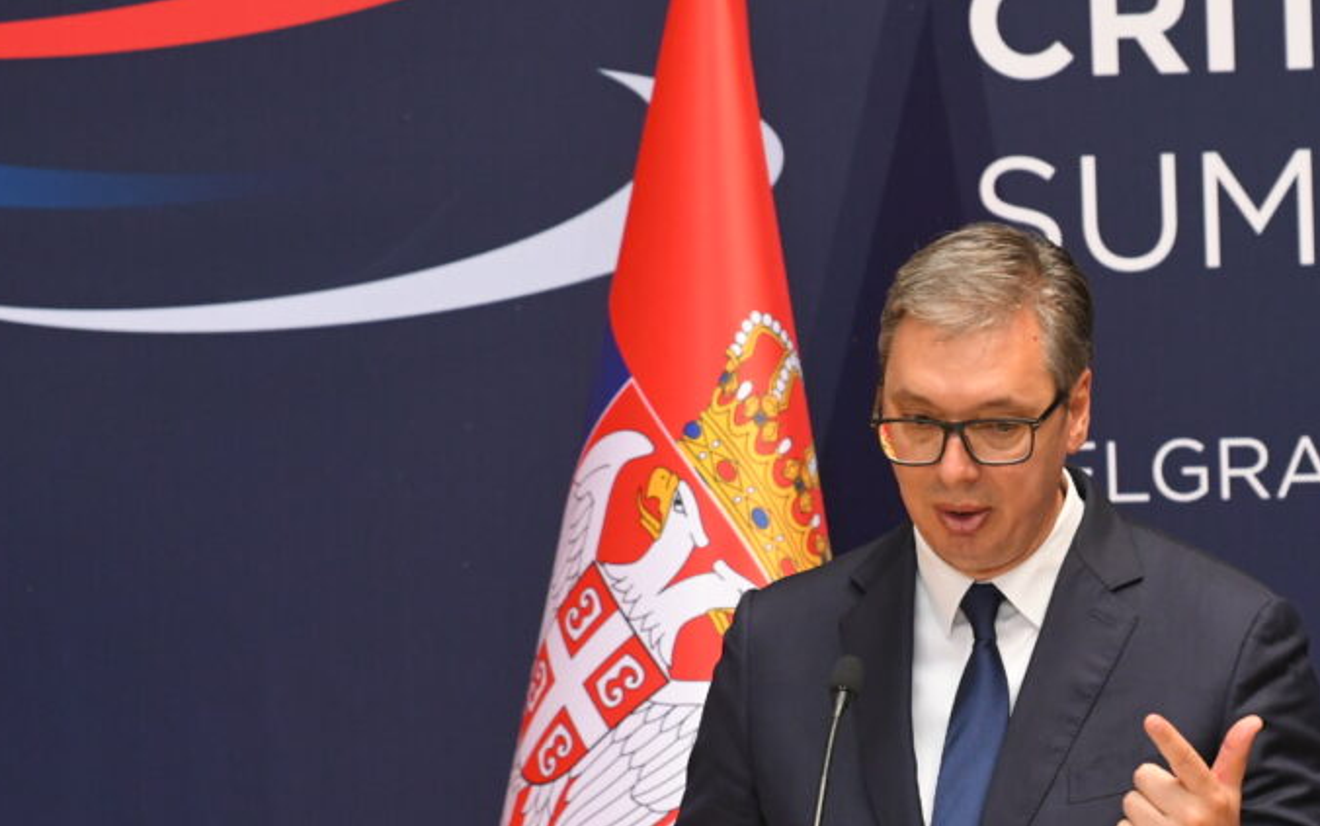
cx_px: 976
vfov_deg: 2.8
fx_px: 16662
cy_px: 587
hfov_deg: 4.5
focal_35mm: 463
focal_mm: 200
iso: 2000
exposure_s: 1/640
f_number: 4
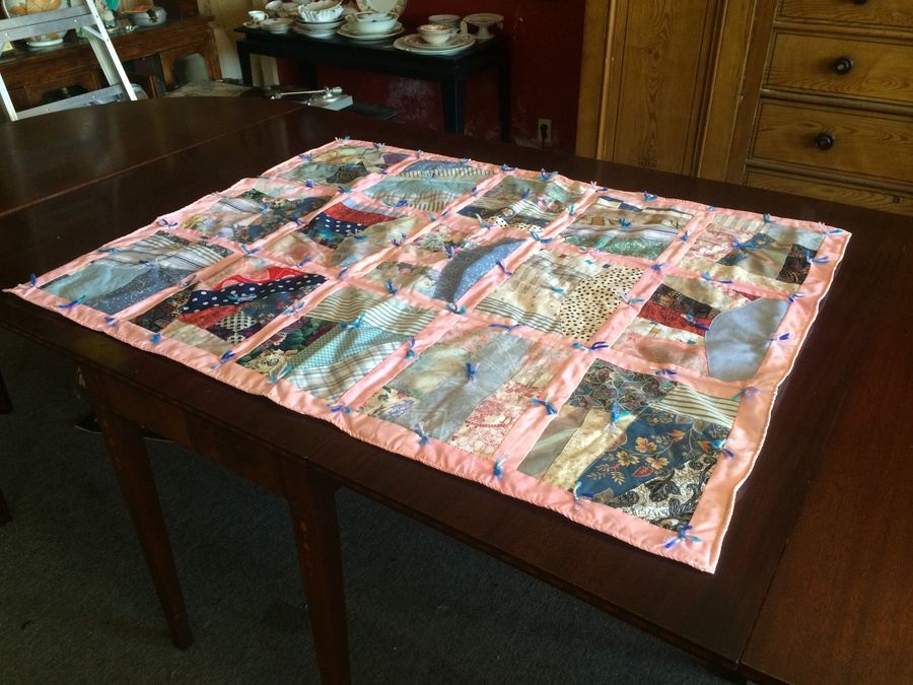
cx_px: 456
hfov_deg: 60.0
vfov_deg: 46.8
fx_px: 791
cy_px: 342
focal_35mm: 30
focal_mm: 4.12
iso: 125
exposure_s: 1/30
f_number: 2.2
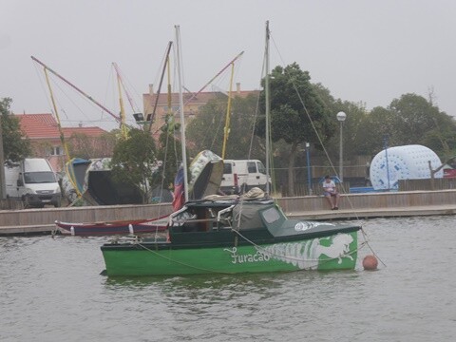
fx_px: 1778
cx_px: 228
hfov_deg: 14.6
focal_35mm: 135
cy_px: 171
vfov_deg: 11.0
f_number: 5.3
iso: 80
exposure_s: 1/125
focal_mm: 24.2
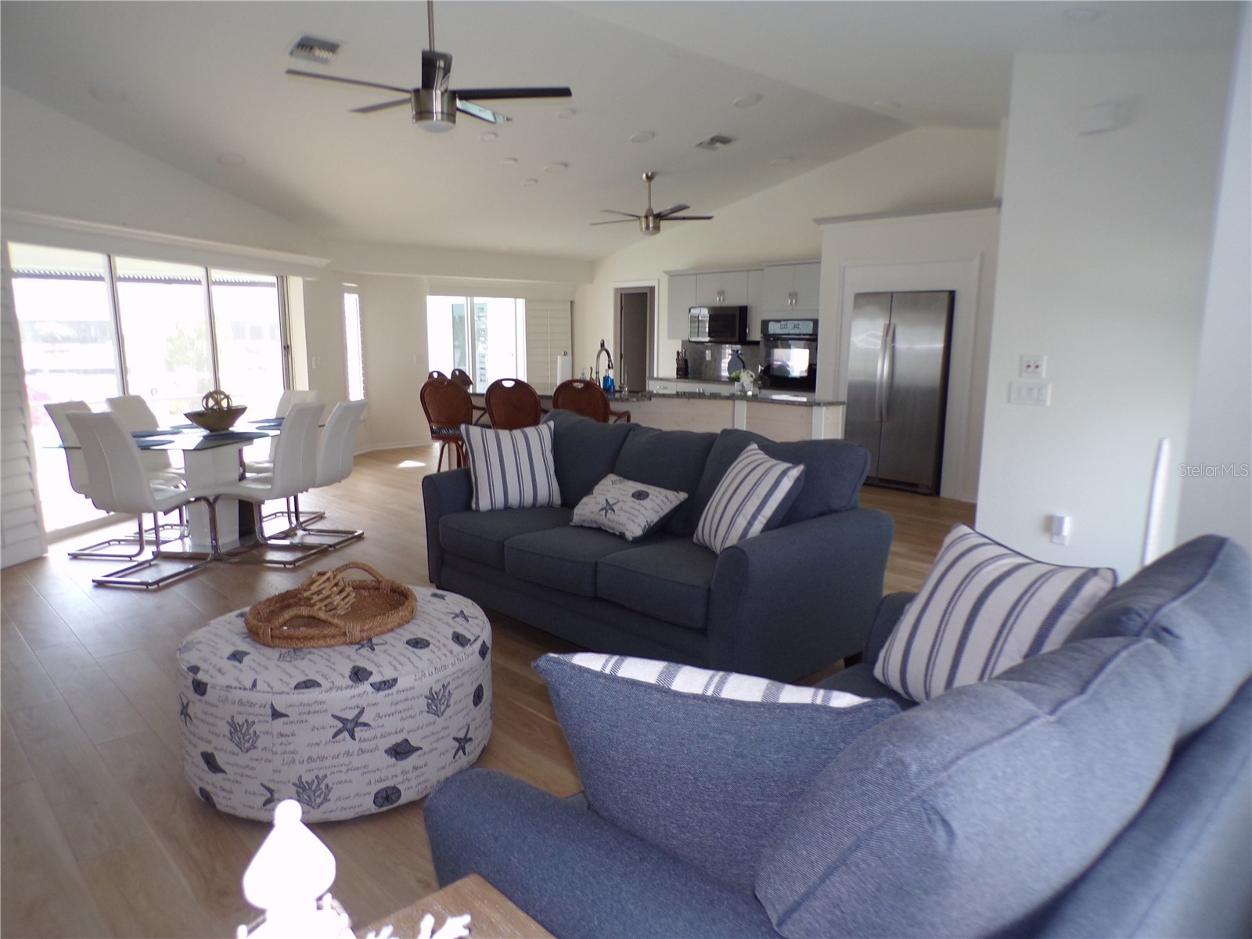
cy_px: 470
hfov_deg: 71.6
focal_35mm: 24
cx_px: 626
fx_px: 868
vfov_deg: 56.8
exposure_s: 1/34
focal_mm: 4.3
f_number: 3
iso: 116
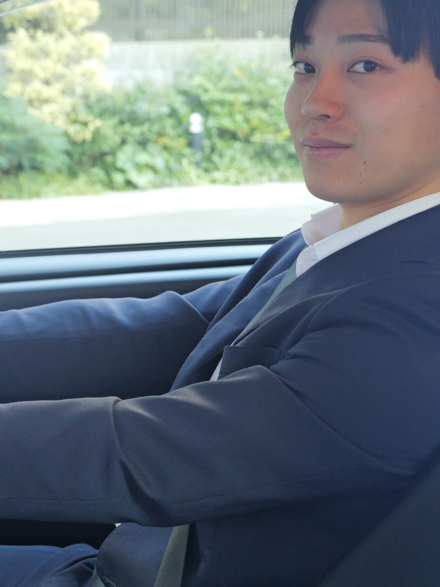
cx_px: 53
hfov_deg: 16.2
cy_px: 191
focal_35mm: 90
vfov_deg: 21.7
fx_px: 1526
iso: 800
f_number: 3.5
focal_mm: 25
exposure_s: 1/60
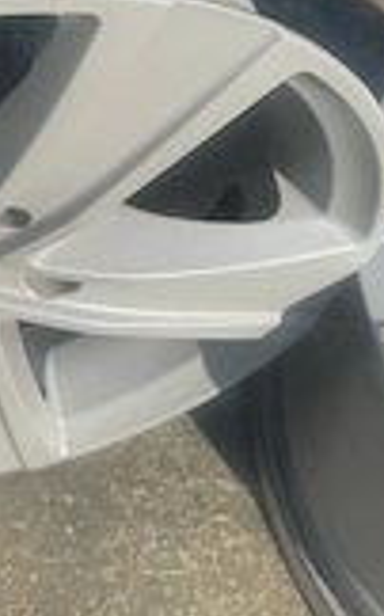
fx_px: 1057
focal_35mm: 63
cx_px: -84
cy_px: 11
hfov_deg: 19.3
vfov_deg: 30.4
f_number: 1.78
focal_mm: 6.76
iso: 80
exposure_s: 1/7092
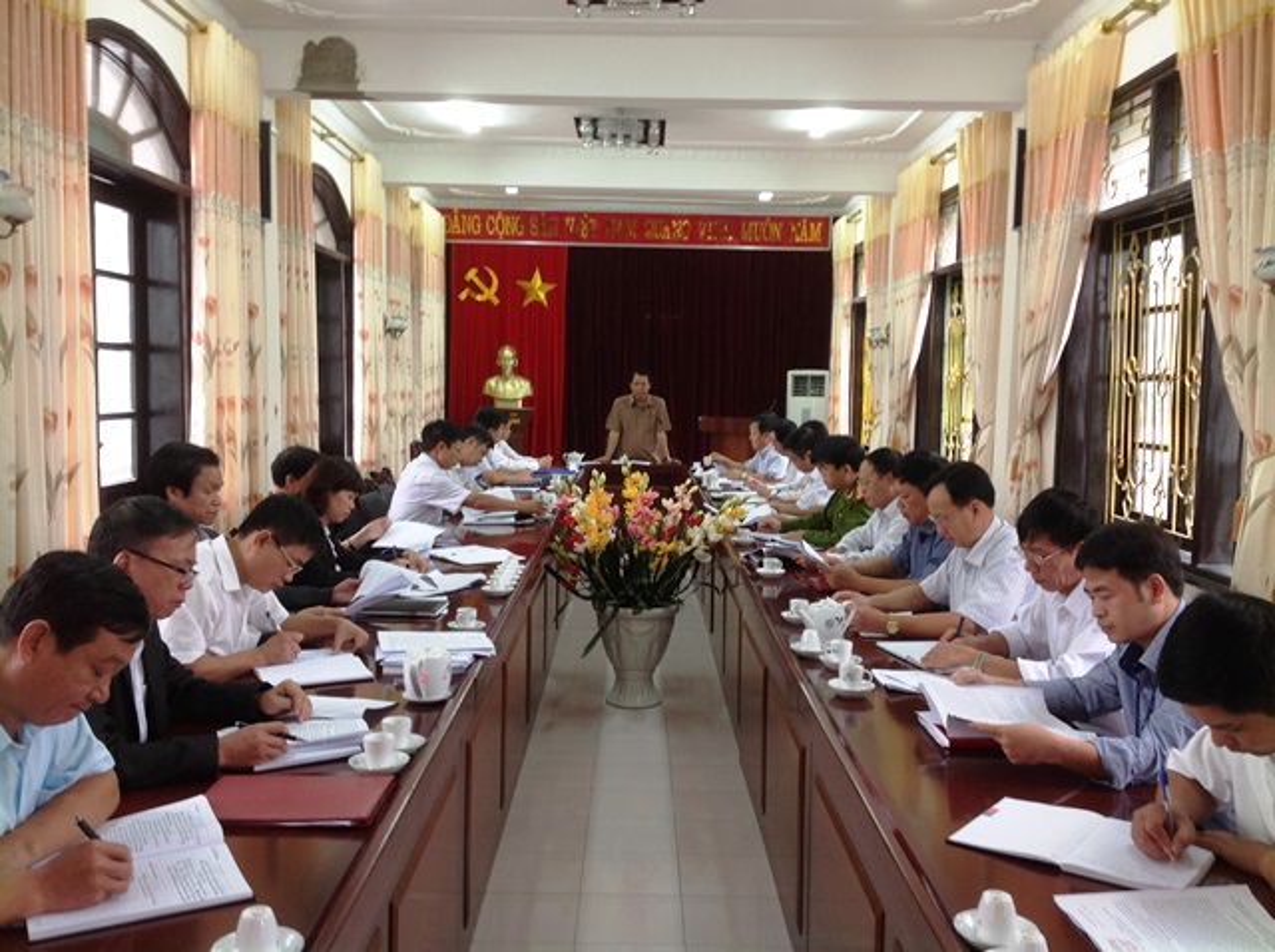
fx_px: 1287
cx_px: 638
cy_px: 476
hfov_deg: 52.7
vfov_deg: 40.6
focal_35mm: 35
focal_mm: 4.28
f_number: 2.4
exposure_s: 1/20
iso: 64
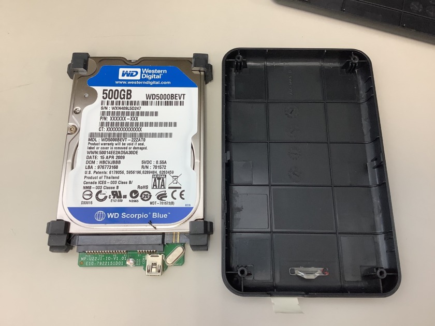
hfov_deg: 58.4
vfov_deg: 45.4
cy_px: 163
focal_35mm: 31
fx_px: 390
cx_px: 218
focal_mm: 3.3
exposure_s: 1/50
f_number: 2.4
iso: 80
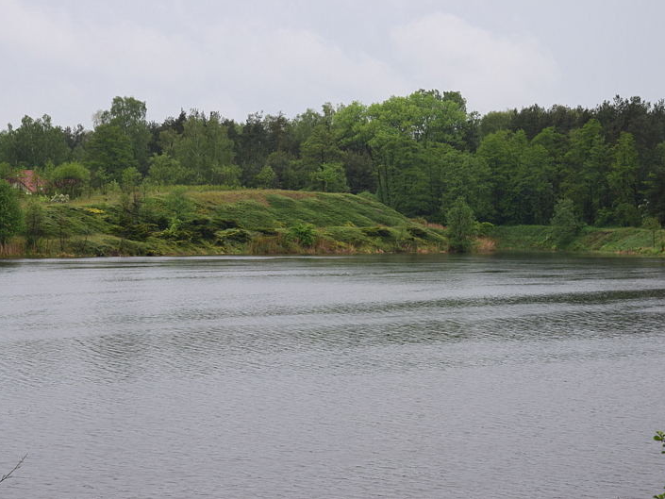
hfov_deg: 18.2
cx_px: 311
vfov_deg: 13.7
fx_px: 2075
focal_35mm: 108
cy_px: 250
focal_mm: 66
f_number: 9
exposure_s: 1/100
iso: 400
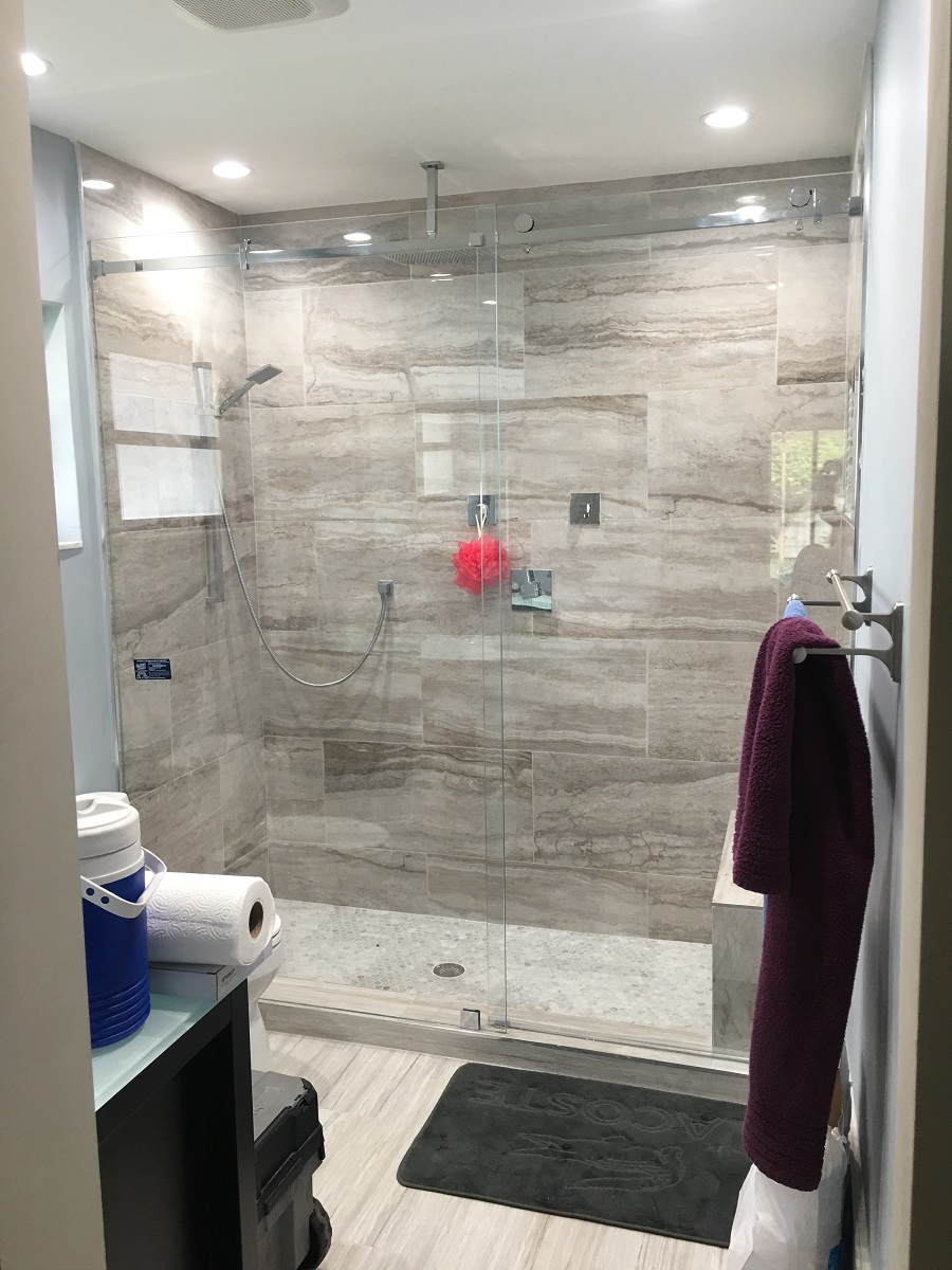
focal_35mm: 29
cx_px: 476
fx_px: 1063
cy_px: 635
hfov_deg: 48.2
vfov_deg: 61.7
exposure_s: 1/15
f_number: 2.2
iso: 40
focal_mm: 4.15
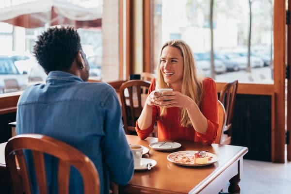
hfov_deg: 37.9
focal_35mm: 52
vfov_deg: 25.8
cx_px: 146
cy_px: 97
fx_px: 424
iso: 200
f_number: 1.4
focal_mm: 35
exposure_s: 1/800
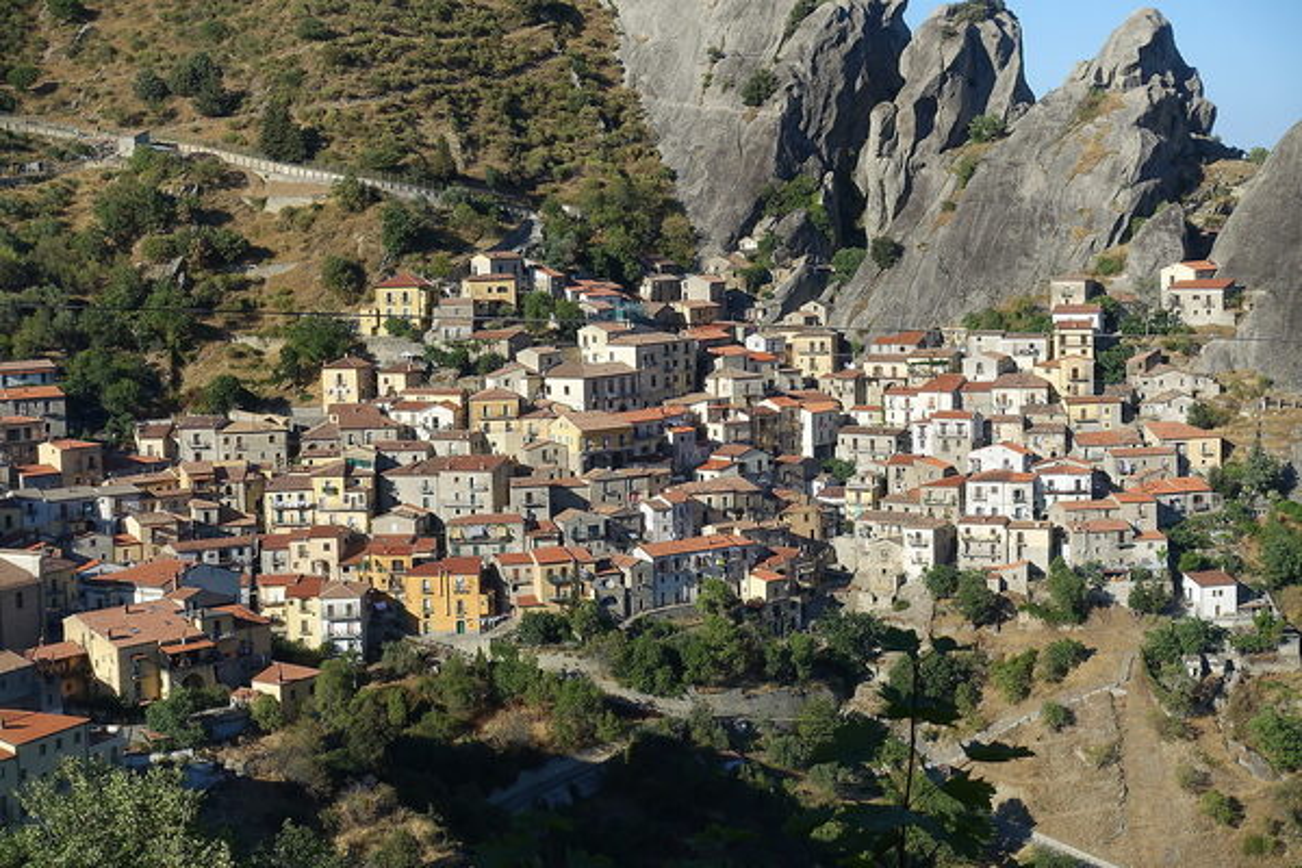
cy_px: 434
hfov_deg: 28.8
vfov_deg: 19.5
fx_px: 2531
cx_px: 651
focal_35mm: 70
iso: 125
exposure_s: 1/500
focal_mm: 25.7
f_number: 5.6
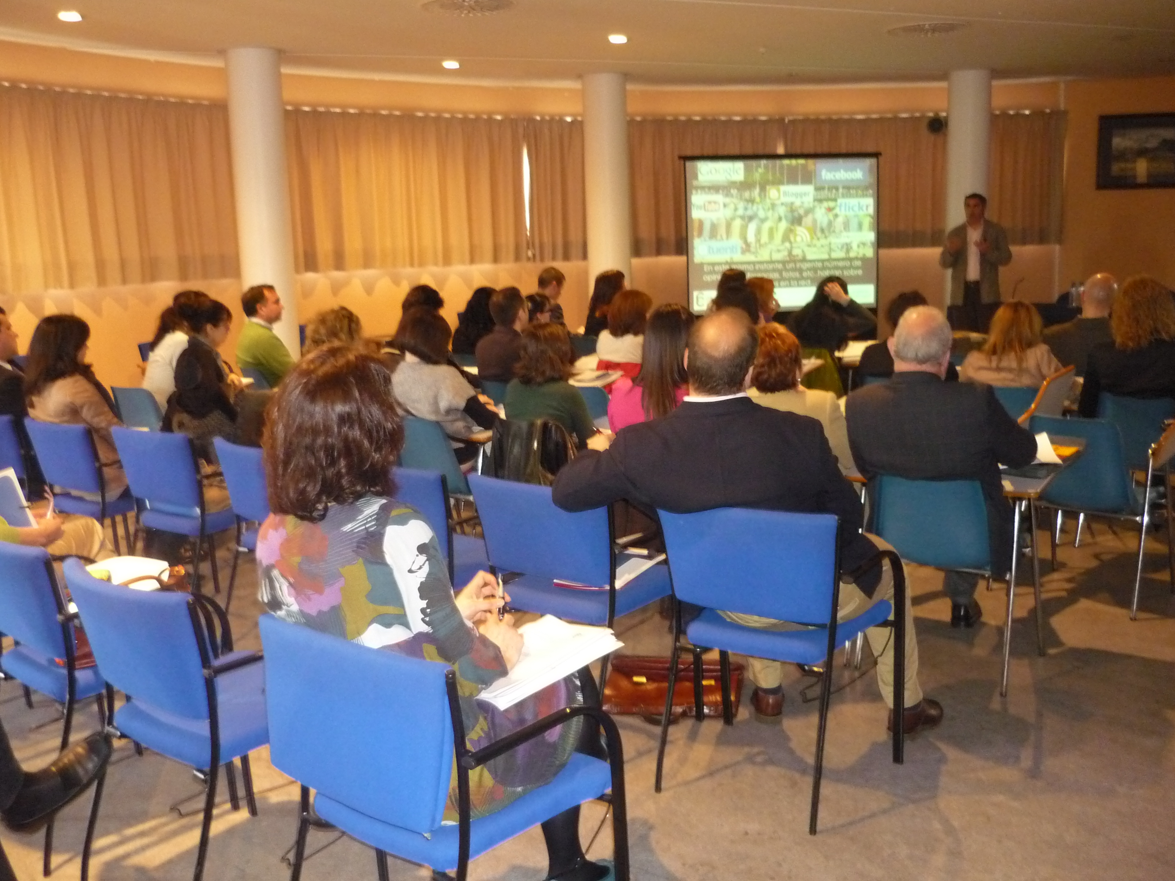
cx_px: 588
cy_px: 440
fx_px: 1120
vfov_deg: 42.9
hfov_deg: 55.4
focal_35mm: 33
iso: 500
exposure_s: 1/30
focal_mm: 5.5
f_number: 2.8
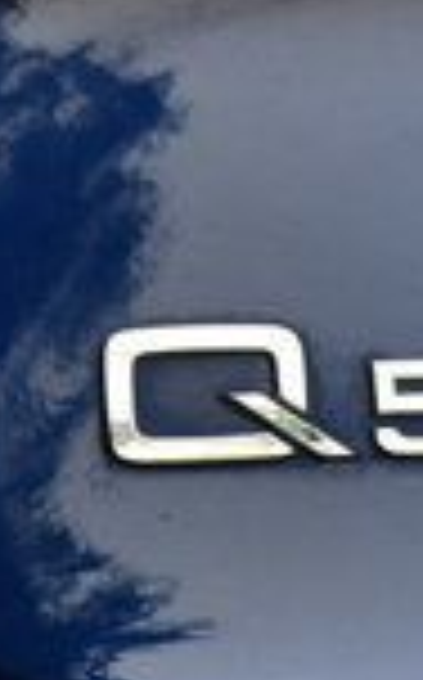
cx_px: 14
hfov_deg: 1.4
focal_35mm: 907
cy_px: -223
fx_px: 16778
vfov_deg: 2.3
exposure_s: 1/500
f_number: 5.6
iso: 360
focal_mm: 140
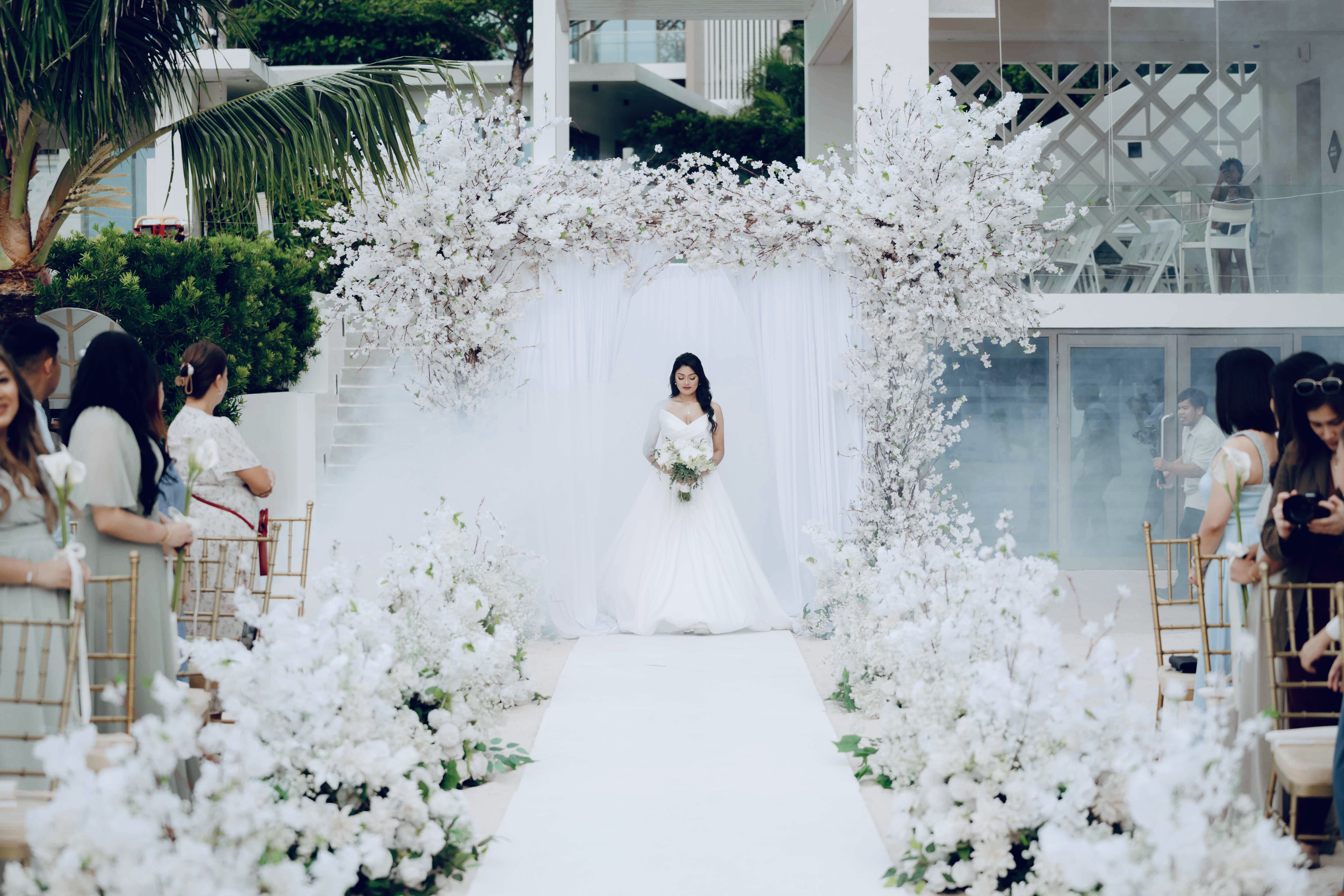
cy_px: 448
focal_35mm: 75
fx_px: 2800
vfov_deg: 18.2
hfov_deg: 27.0
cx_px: 672
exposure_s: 1/400
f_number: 2.8
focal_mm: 75
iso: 100
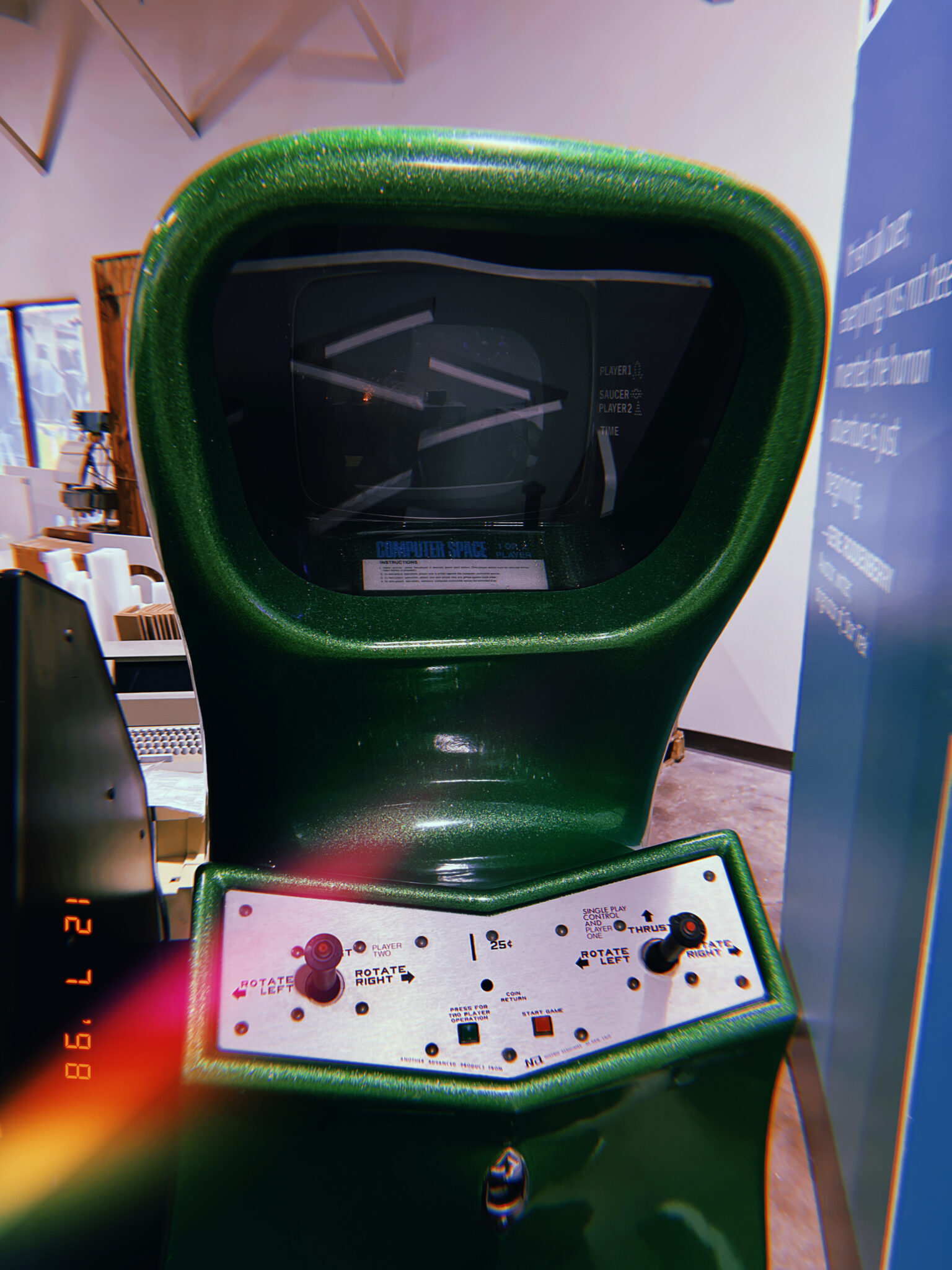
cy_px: 635
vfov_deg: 67.3
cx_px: 476
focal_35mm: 26
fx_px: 953
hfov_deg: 53.1
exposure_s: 1/40
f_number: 1.5
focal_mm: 5.7
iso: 640
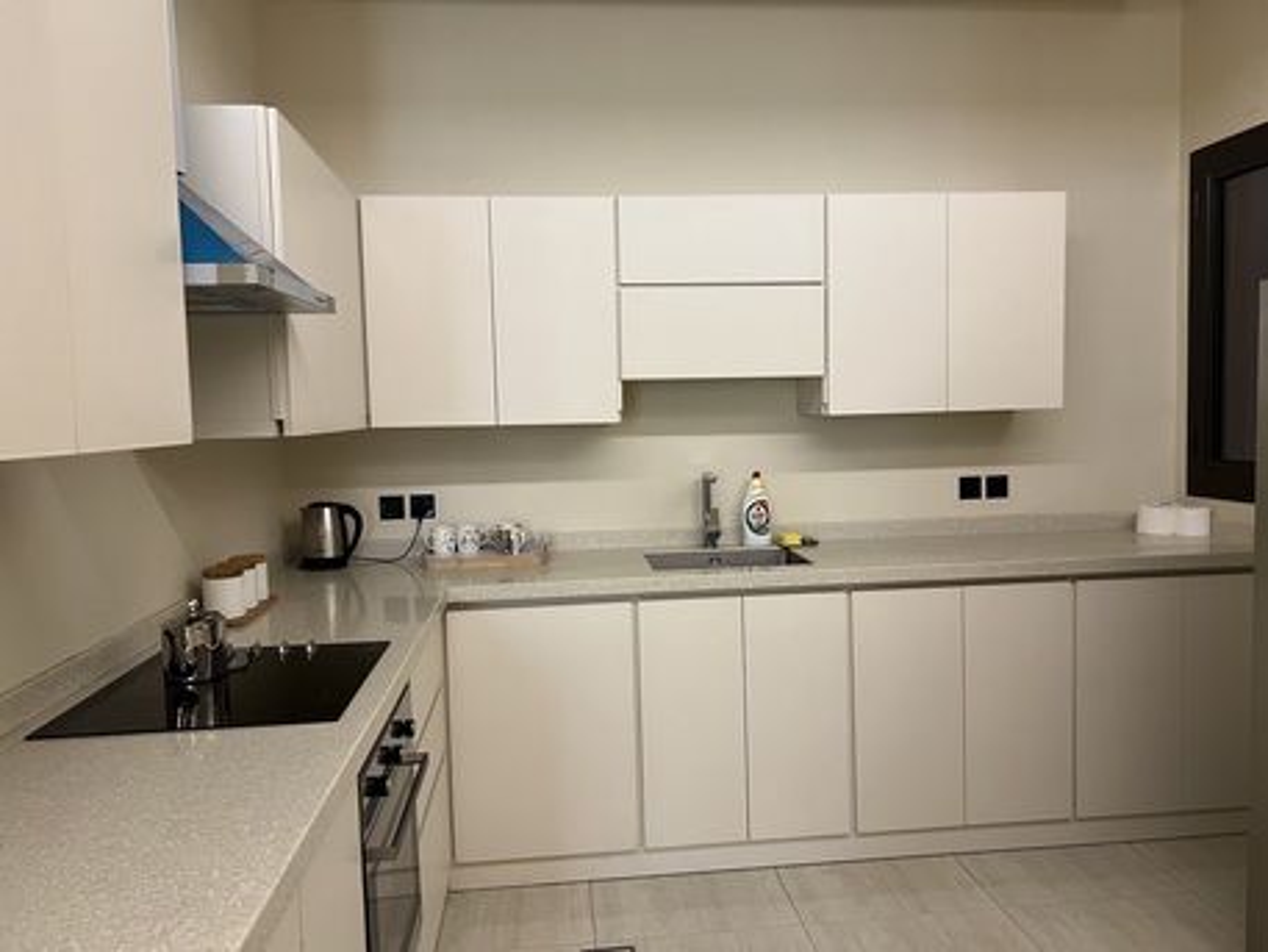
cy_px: 476
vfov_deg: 53.1
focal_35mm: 26
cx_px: 634
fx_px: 953
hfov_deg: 67.3
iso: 200
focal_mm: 5.7
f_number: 1.5
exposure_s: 1/60
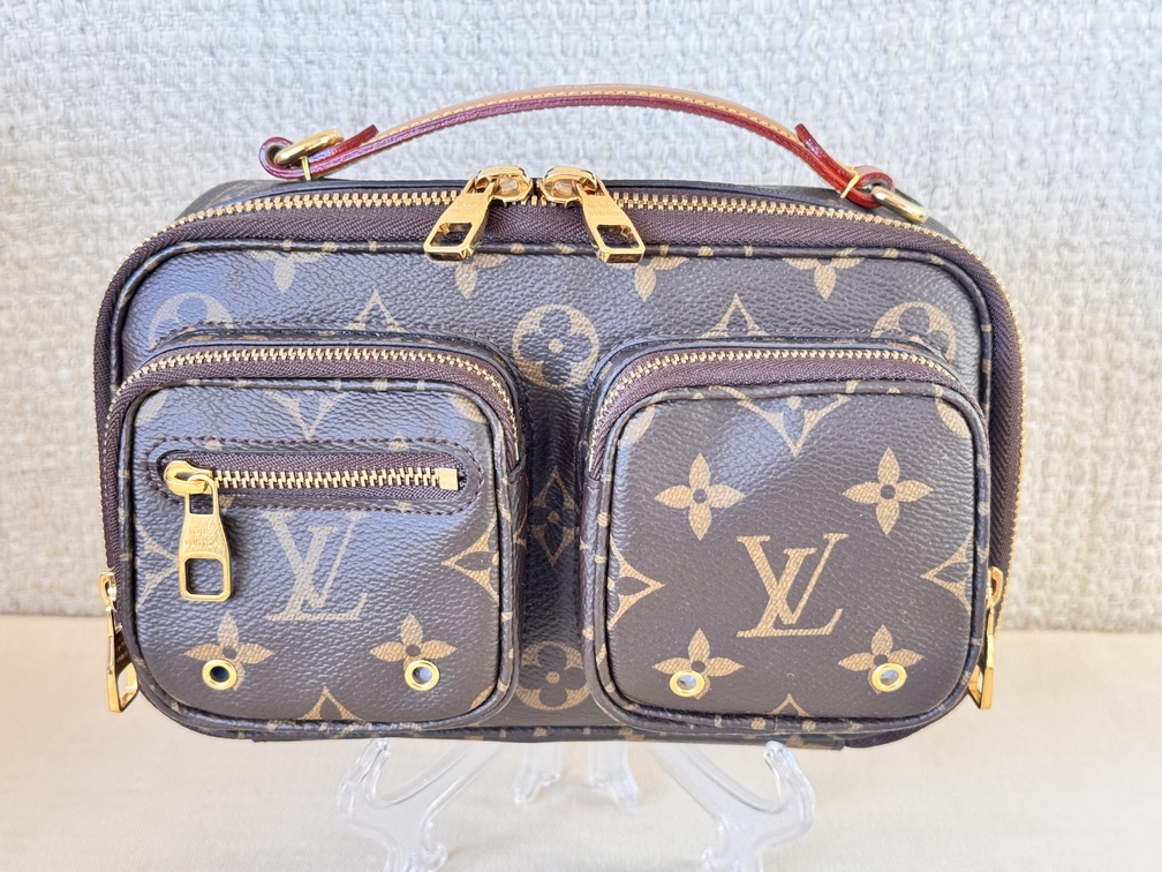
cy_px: 436
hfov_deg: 39.7
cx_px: 581
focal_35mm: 48
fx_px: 1611
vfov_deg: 30.3
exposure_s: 1/57
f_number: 1.78
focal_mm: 6.76
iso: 200
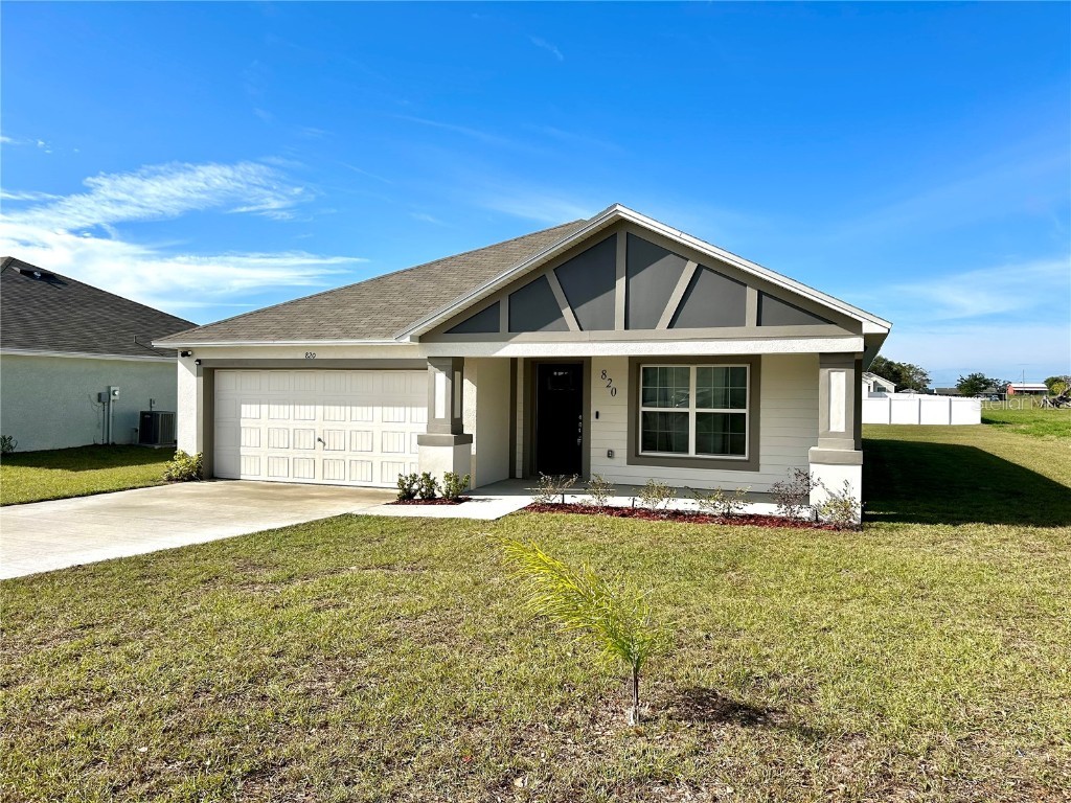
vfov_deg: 53.1
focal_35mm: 26
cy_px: 402
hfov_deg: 67.3
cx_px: 536
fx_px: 804
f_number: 1.5
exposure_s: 1/4630
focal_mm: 5.7
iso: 50
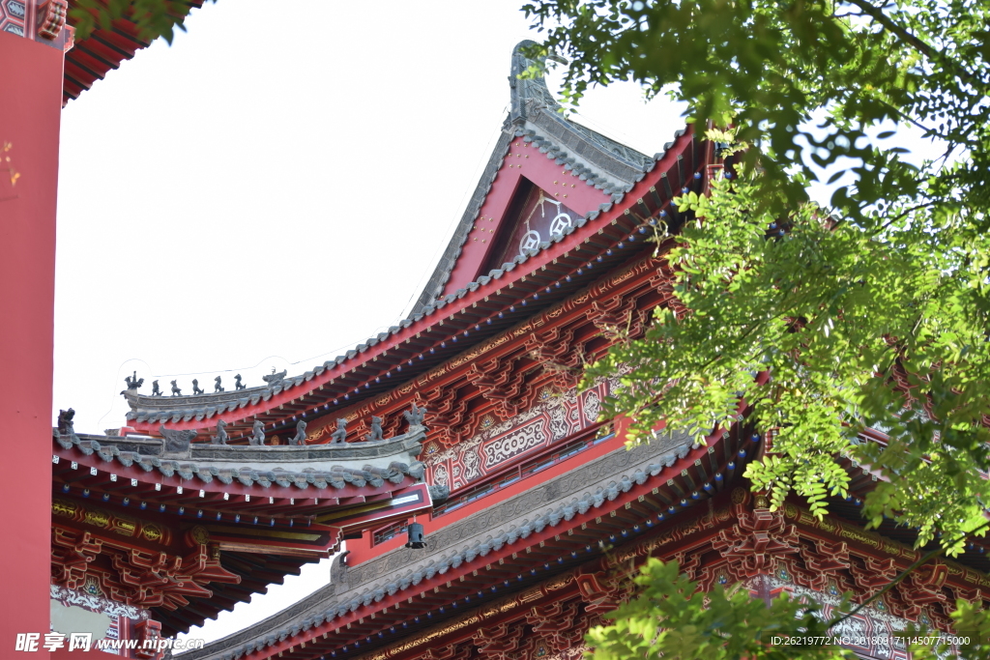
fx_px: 2269
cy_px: 330
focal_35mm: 82
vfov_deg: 16.6
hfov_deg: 24.6
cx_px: 495
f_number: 4.8
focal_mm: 55
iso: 100
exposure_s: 1/90
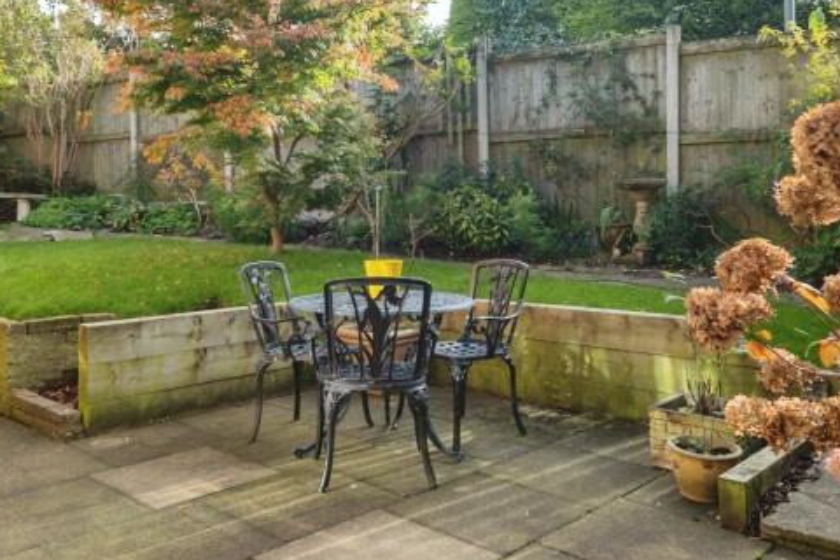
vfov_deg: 40.9
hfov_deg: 58.7
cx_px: 402
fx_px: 747
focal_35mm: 32
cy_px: 223
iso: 200
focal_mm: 10
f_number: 4
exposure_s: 1/500
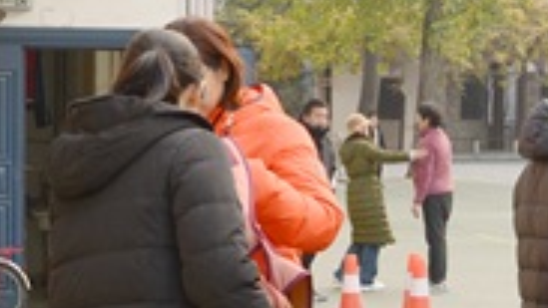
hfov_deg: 15.6
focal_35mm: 134
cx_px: 599
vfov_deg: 9.0
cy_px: 100
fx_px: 1947
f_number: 5.6
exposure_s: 1/200
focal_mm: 26
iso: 200
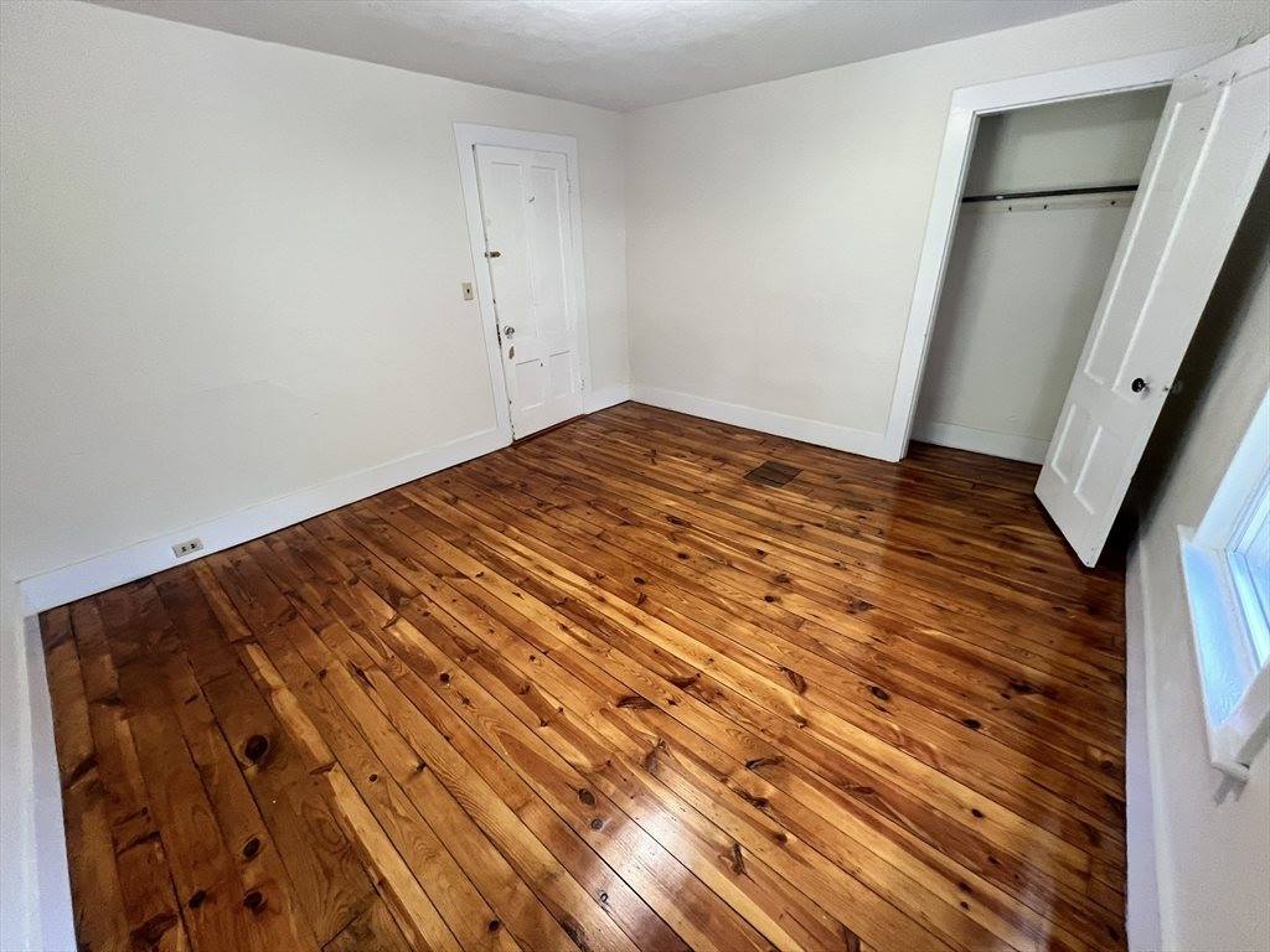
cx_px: 635
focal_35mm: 13
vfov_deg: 89.9
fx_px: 477
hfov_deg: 106.2
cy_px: 476
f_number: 1.8
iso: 250
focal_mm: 1.57
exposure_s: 1/60
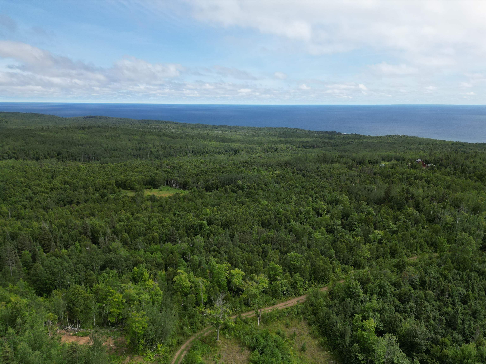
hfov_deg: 71.6
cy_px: 182
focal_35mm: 24
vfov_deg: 56.8
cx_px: 243
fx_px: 337
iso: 100
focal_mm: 6.72
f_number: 1.7
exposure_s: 1/2500
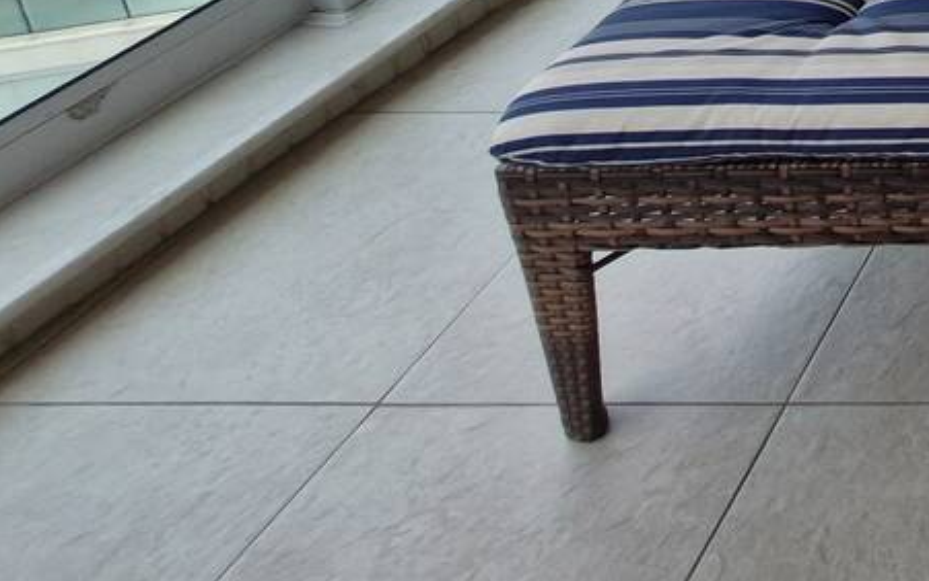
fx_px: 1114
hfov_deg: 27.5
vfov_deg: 21.6
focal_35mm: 44
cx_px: 1446
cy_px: -400
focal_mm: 1.74
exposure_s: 1/181
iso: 50
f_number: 2.2
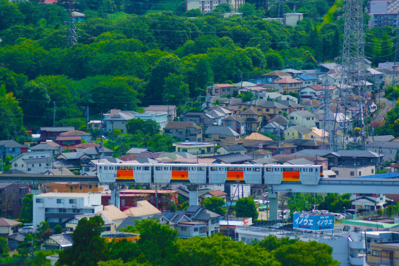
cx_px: 200
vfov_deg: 6.5
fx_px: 2328
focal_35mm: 210
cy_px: 133
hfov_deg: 9.8
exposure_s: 1/400
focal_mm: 140
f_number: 5.6
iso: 100
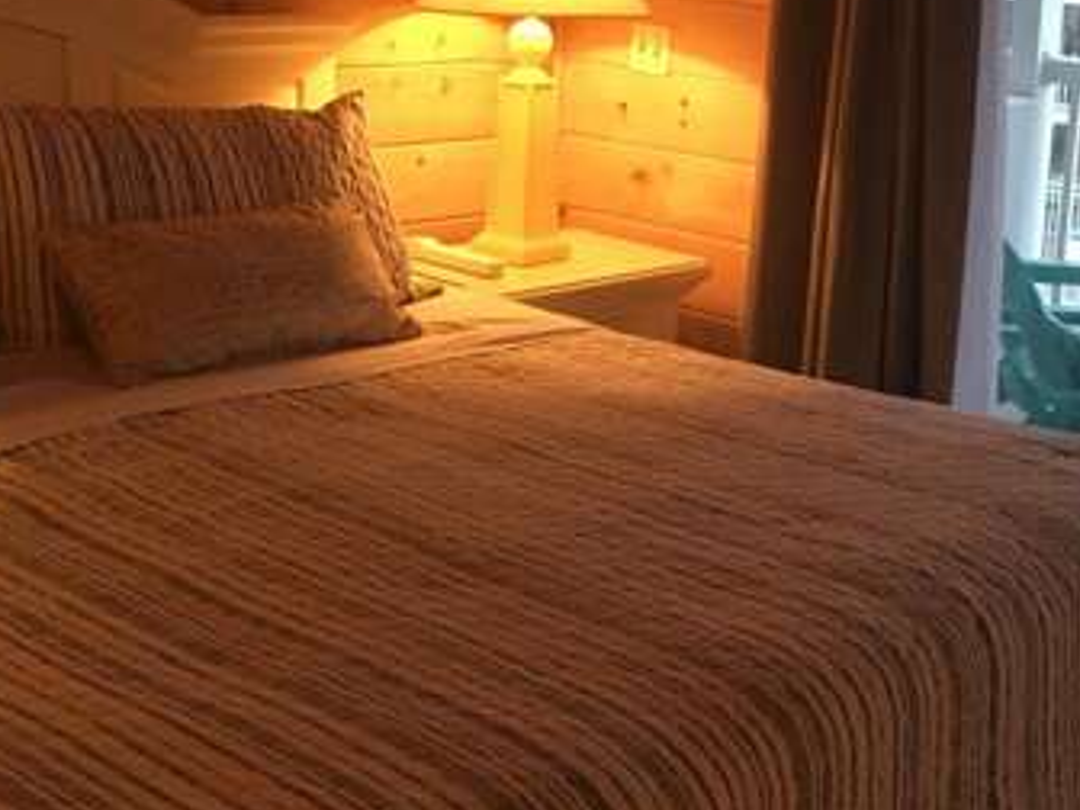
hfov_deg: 32.3
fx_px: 1841
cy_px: 206
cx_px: 747
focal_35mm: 59
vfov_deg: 24.6
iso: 200
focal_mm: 4.15
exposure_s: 1/24
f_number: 2.2
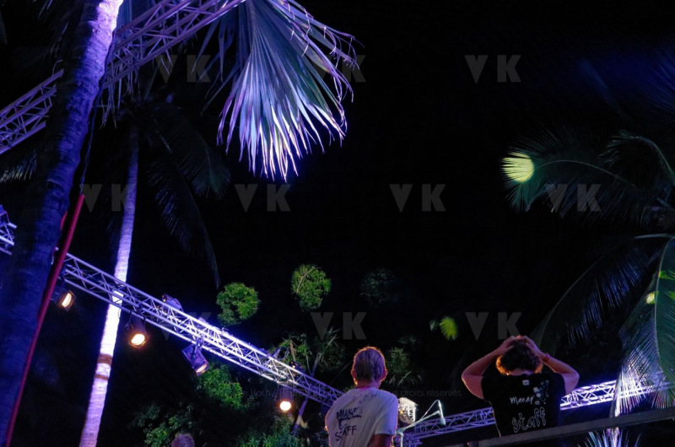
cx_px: 338
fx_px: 674
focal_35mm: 36
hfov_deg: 53.2
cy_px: 224
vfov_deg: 36.7
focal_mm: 24
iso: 6400
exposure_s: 1/50
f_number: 5.6
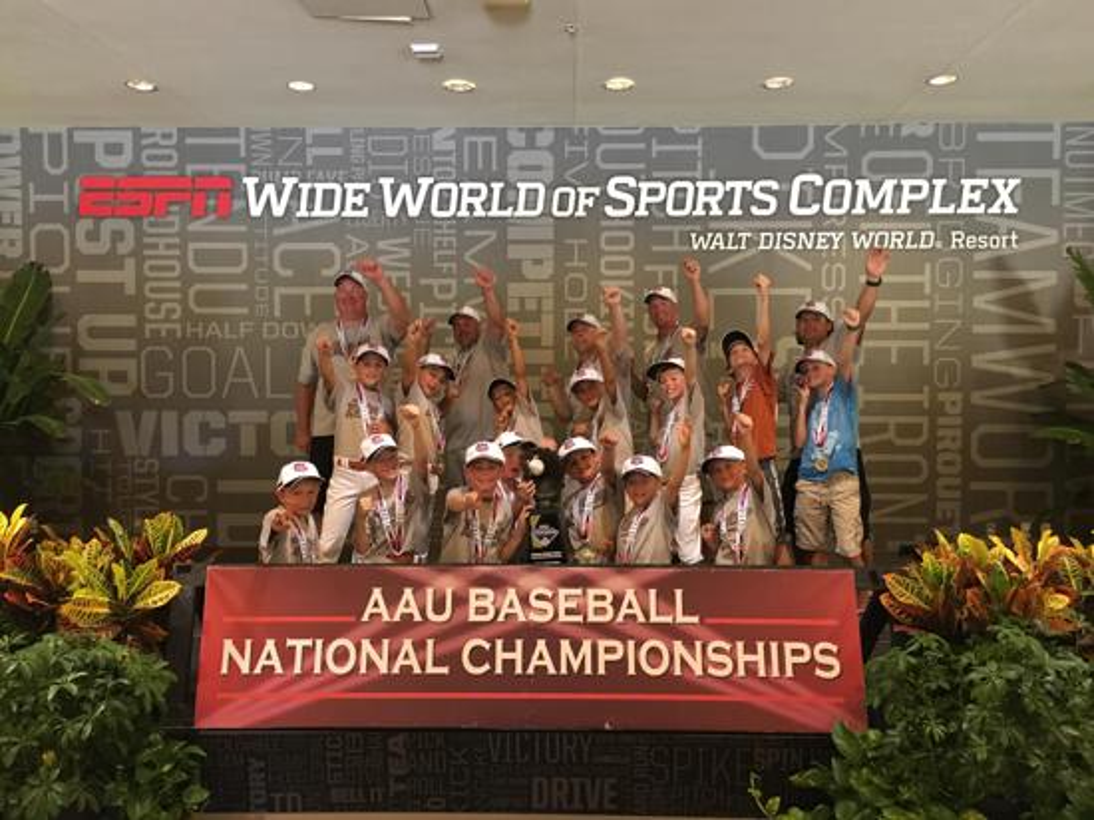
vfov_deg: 48.2
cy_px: 410
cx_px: 547
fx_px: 916
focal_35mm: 29
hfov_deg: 61.7
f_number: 2.2
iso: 200
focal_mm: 4.15
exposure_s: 1/15
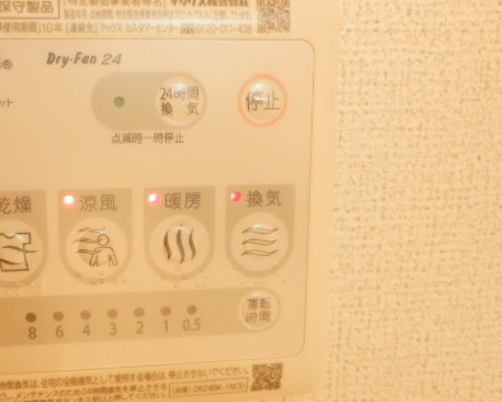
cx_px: 139
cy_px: 228
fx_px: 565
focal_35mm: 38
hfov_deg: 46.6
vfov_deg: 39.1
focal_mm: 4.2
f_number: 3
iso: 640
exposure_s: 1/30
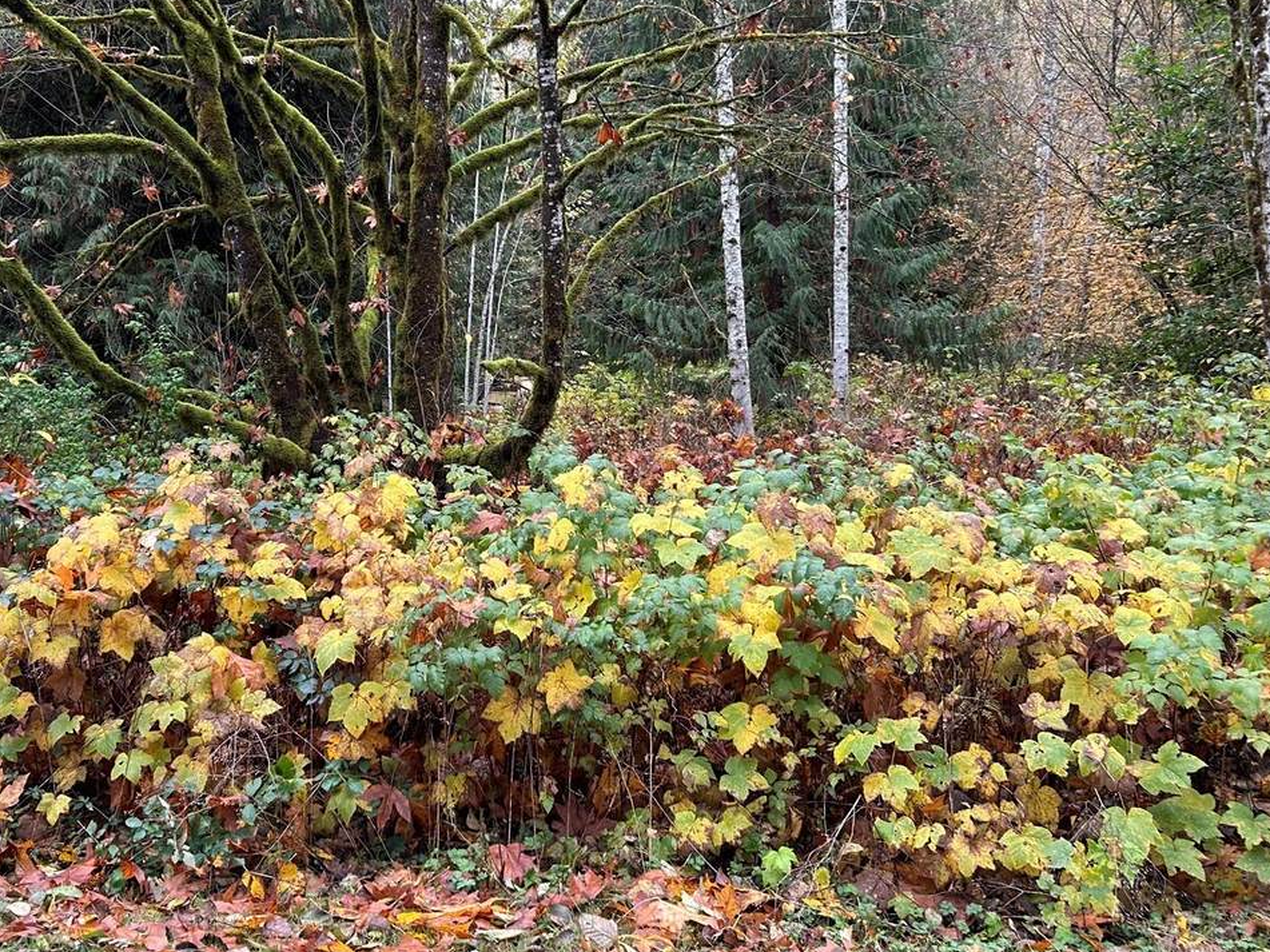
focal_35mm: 35
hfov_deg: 52.3
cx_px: 510
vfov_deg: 40.5
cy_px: 379
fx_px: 1284
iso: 80
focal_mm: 5.7
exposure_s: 1/121
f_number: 1.5
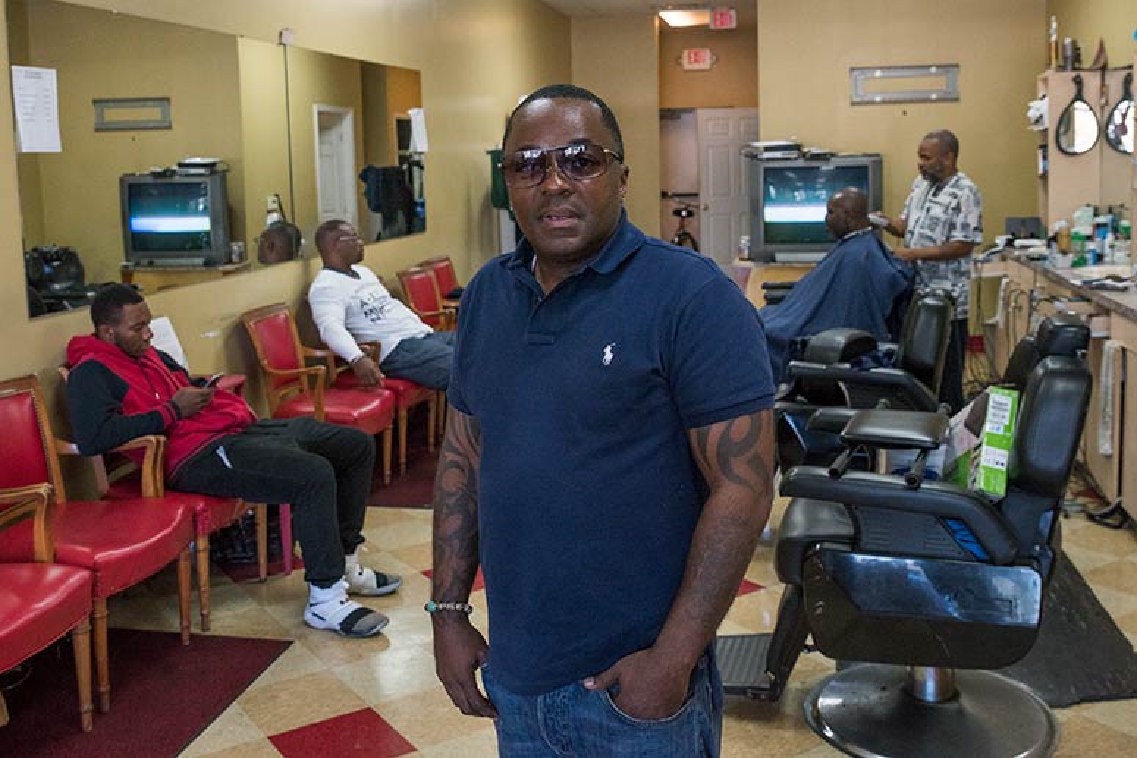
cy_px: 379
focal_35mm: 30
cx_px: 568
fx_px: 948
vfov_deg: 43.6
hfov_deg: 61.9
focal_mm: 30
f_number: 5.6
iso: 1250
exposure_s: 1/400
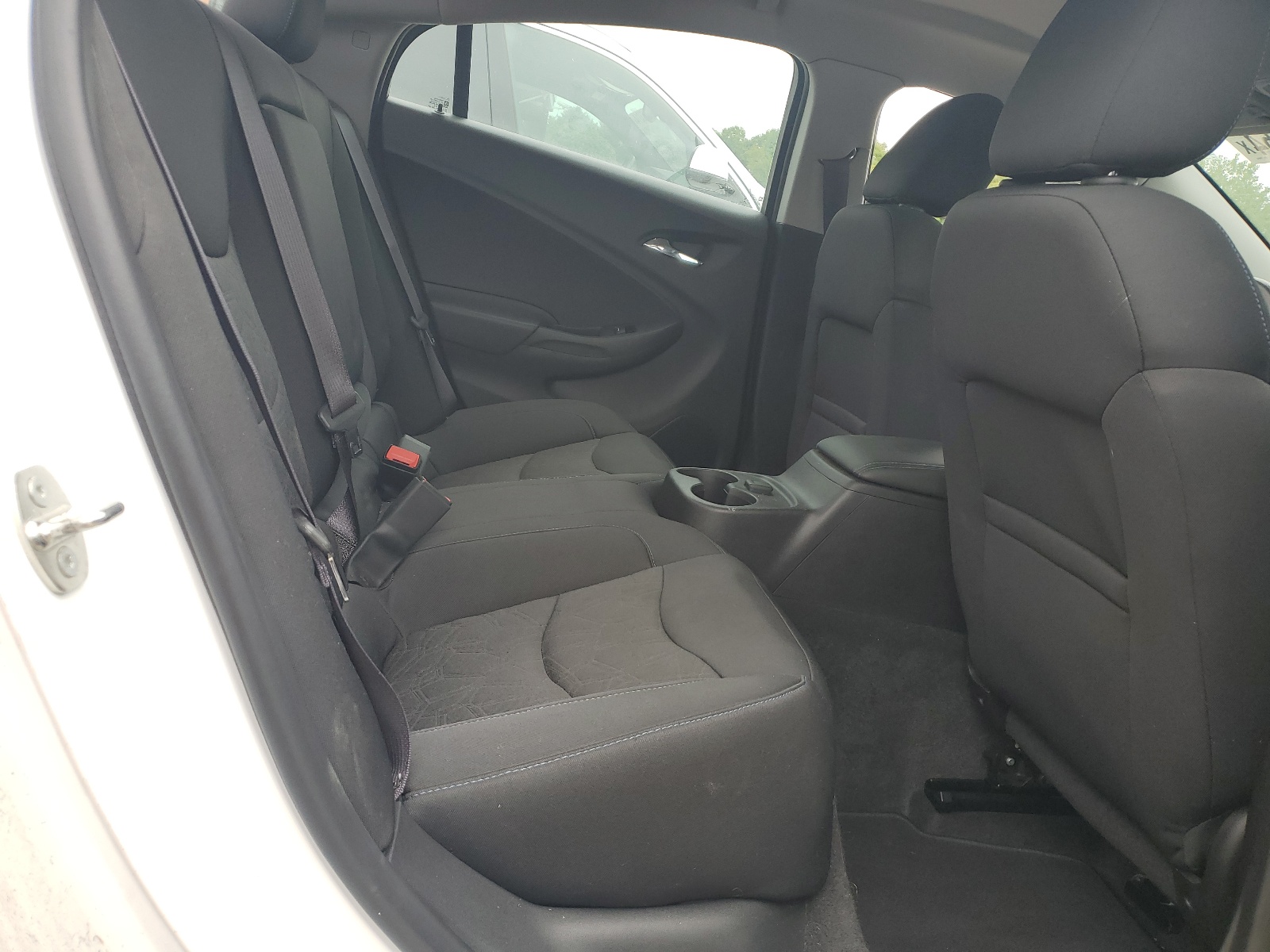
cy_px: 476
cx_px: 635
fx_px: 954
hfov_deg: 67.3
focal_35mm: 26
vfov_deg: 53.1
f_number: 1.5
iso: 50
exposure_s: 1/370
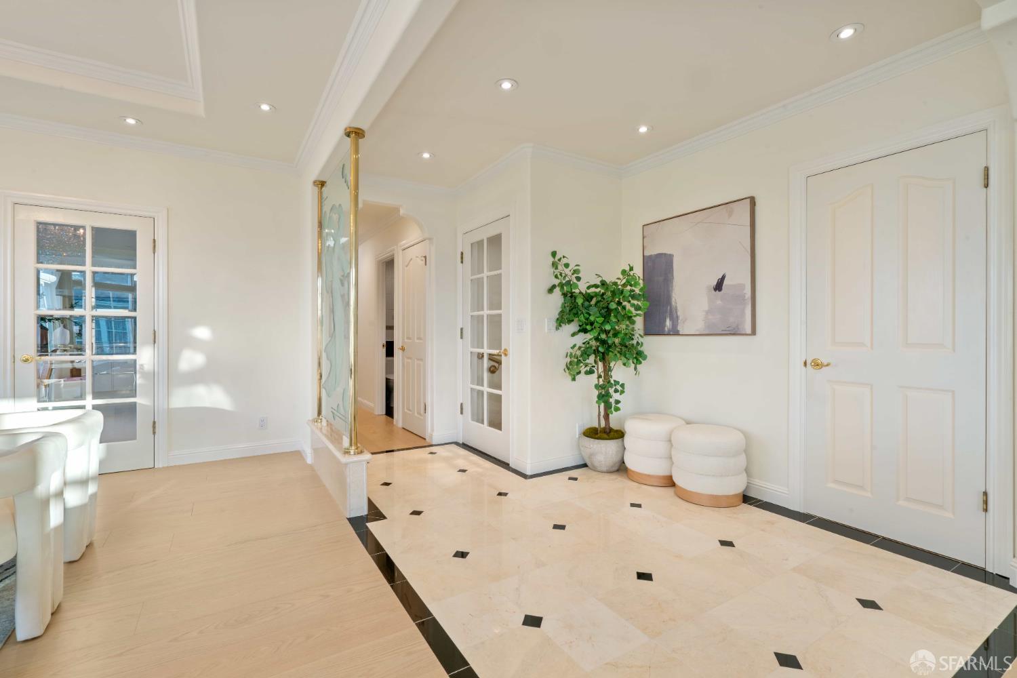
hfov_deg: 96.7
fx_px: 452
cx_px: 508
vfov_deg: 73.7
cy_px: 339
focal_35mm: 16
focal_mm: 16
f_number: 16
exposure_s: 1/5
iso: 250
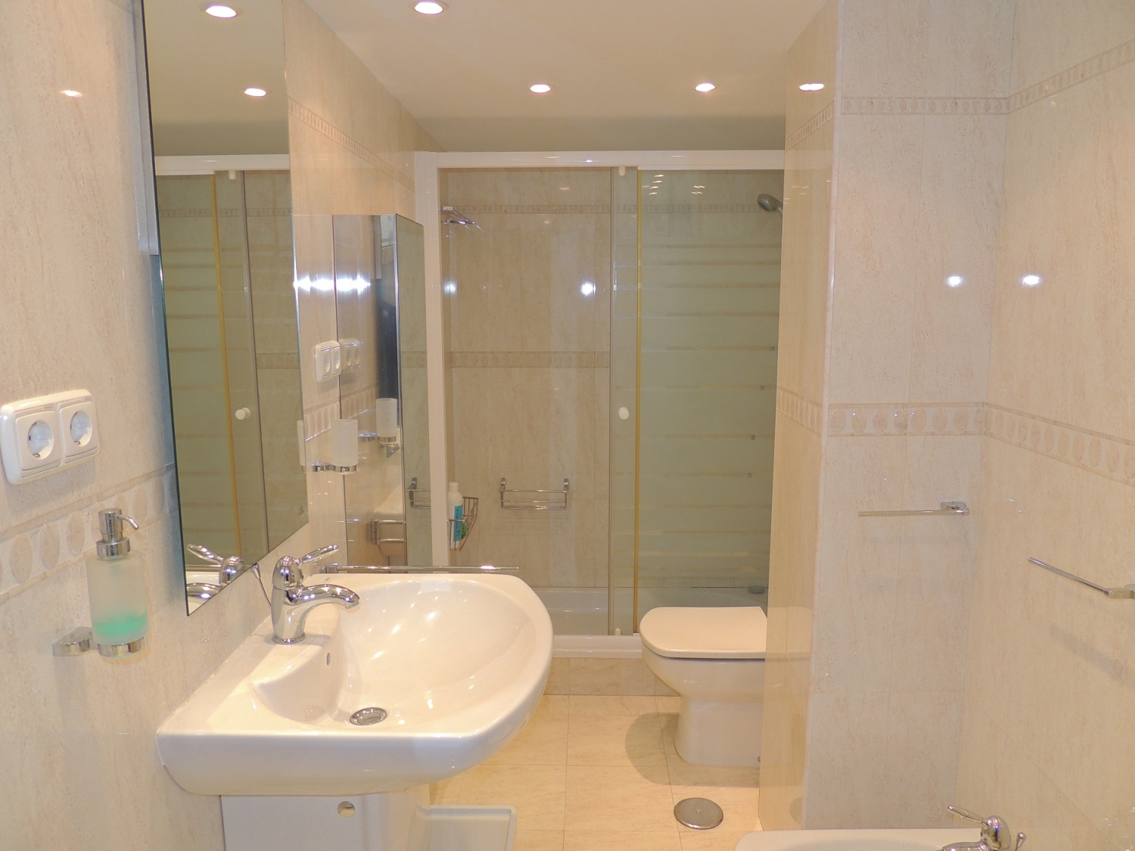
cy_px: 426
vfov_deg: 56.8
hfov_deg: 71.6
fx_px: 787
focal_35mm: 24
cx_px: 568
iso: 110
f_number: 3
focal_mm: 4.3
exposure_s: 1/40
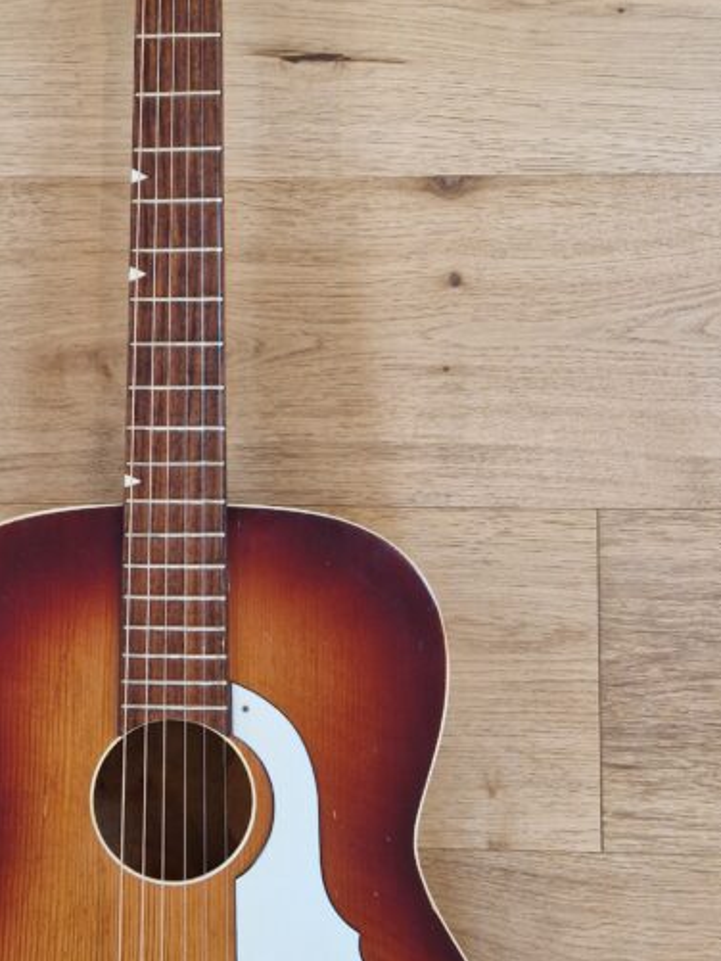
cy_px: 568
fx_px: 1305
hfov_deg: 30.2
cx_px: 151
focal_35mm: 47
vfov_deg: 40.3
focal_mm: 5.4
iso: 50
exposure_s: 1/100
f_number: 1.8
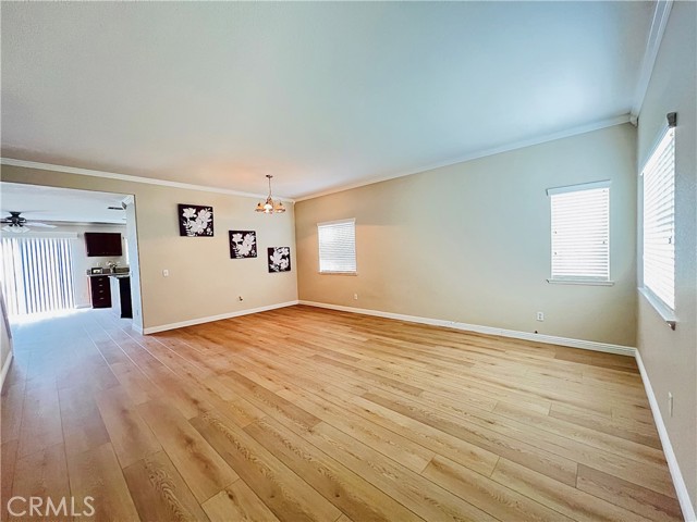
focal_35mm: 13
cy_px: 261
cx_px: 348
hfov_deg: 106.2
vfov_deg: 89.9
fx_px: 262
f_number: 1.8
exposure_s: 1/40
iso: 1000
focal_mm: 1.57
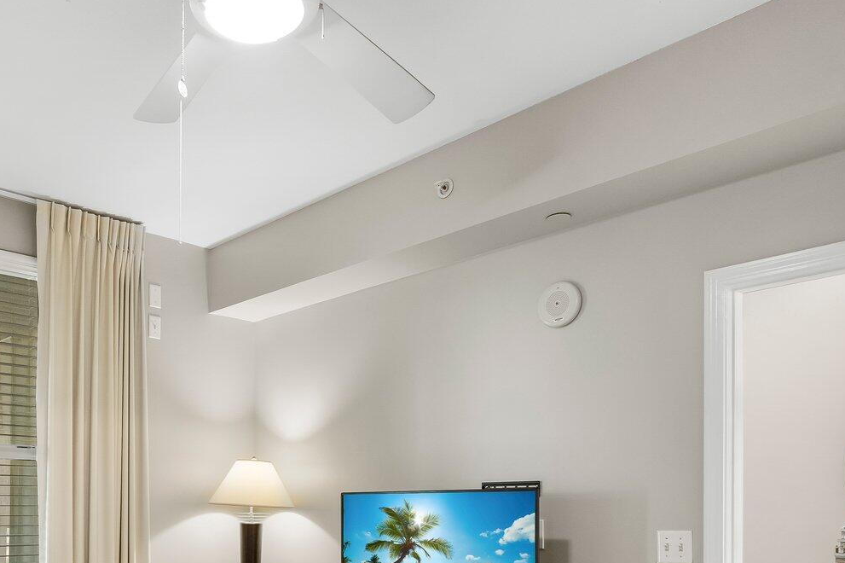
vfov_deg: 37.4
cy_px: 509
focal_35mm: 33
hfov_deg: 56.0
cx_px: 269
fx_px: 771
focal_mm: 15.9
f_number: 8
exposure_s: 1/15
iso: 640
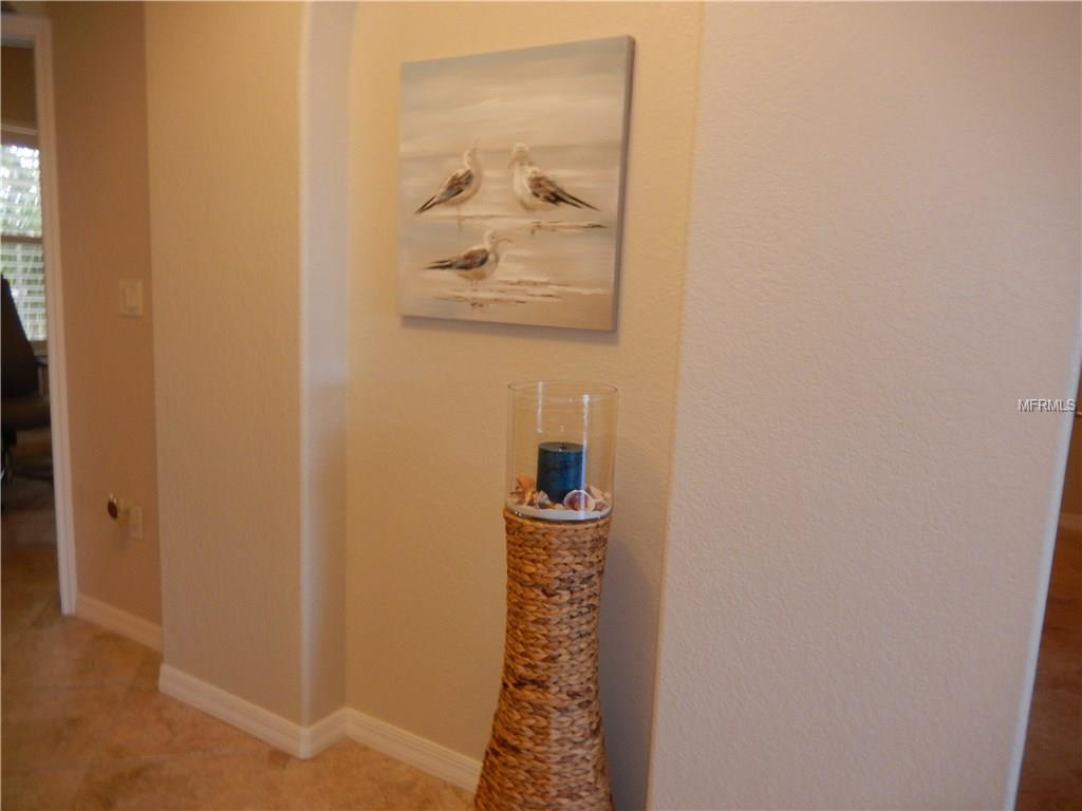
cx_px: 541
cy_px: 406
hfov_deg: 69.4
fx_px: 781
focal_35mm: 25
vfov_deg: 54.9
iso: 200
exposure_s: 1/30
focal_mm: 4.5
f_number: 3.4
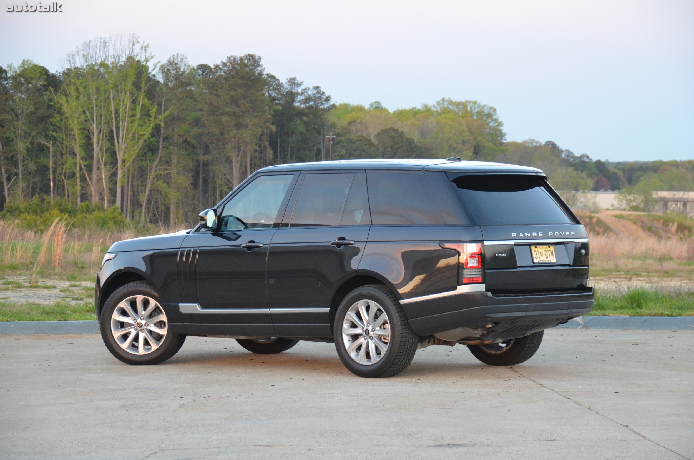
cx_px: 347
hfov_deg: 18.2
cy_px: 230
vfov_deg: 12.1
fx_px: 2164
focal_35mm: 112
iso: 1600
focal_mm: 75
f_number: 5
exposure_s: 1/60
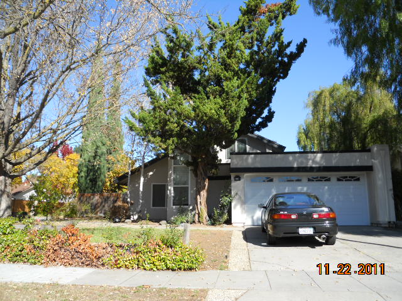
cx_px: 201
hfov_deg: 63.4
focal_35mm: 28
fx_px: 325
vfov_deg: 49.7
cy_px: 150
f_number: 2.7
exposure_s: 1/500
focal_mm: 5
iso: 80
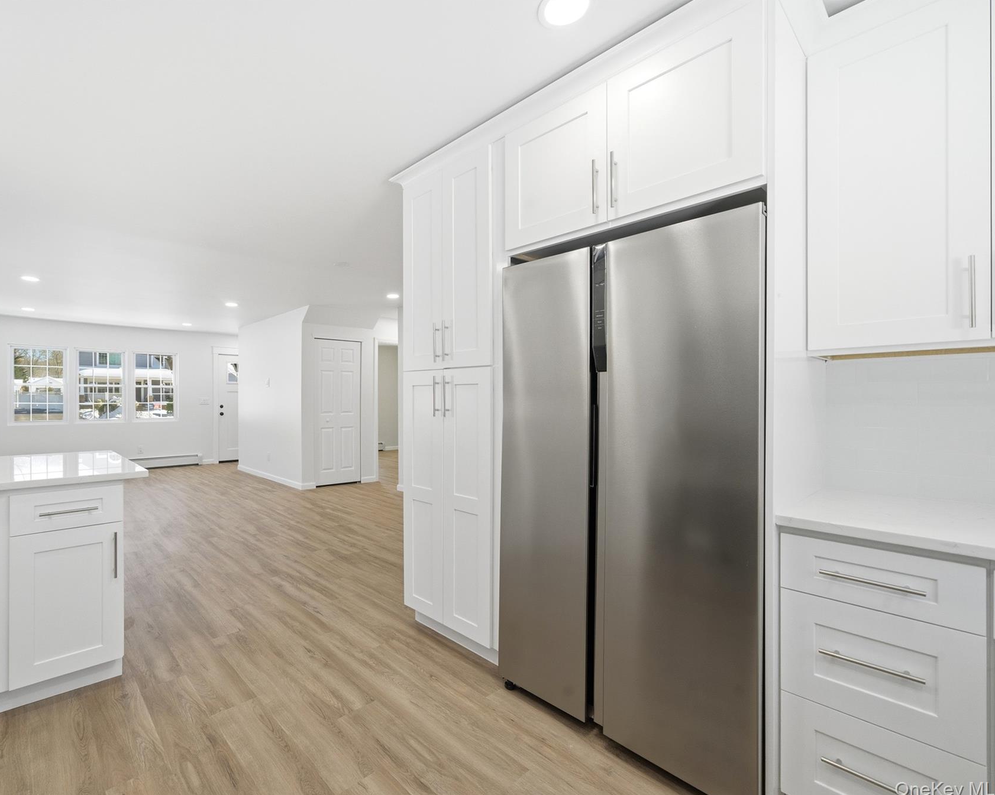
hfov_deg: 92.2
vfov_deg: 80.4
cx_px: 409
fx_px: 471
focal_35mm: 16
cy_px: 400
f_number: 8
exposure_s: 1/1250
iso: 500
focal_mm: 14
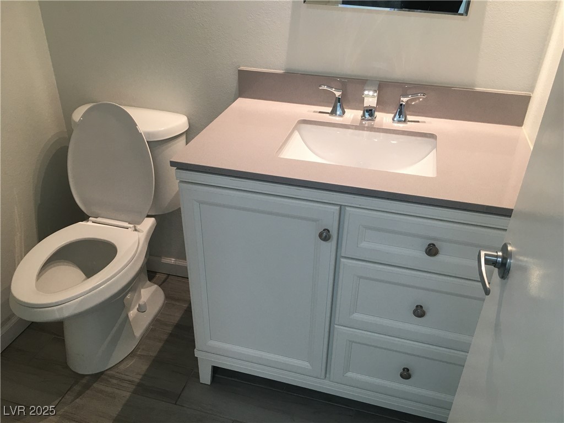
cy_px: 212
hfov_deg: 61.7
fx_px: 472
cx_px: 282
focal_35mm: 29
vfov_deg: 48.2
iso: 32
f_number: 2.2
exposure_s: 1/30
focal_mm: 4.15
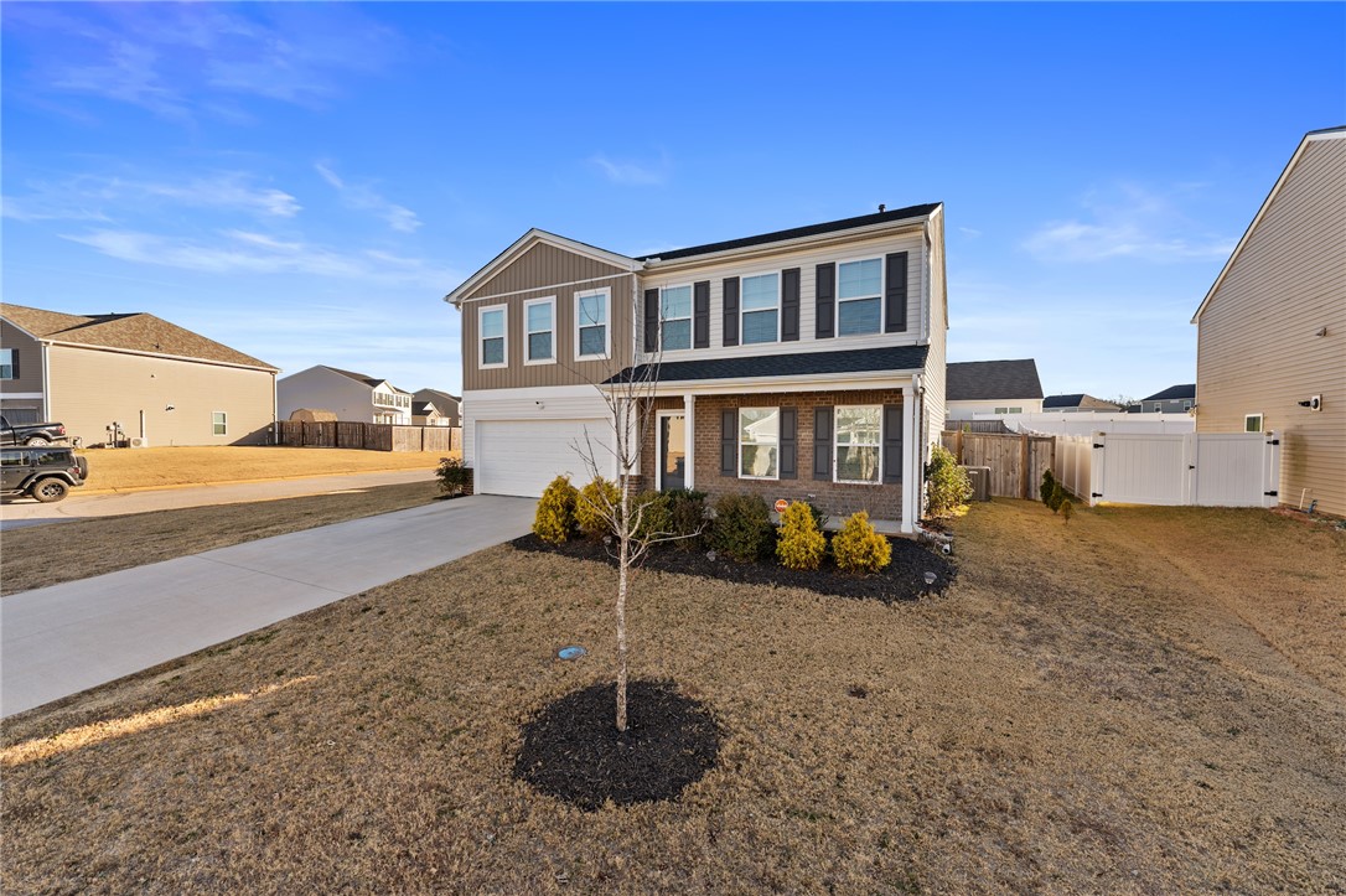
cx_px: 673
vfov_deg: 81.2
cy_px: 448
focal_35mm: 14
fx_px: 523
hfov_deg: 104.3
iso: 100
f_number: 6.3
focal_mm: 14
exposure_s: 1/30
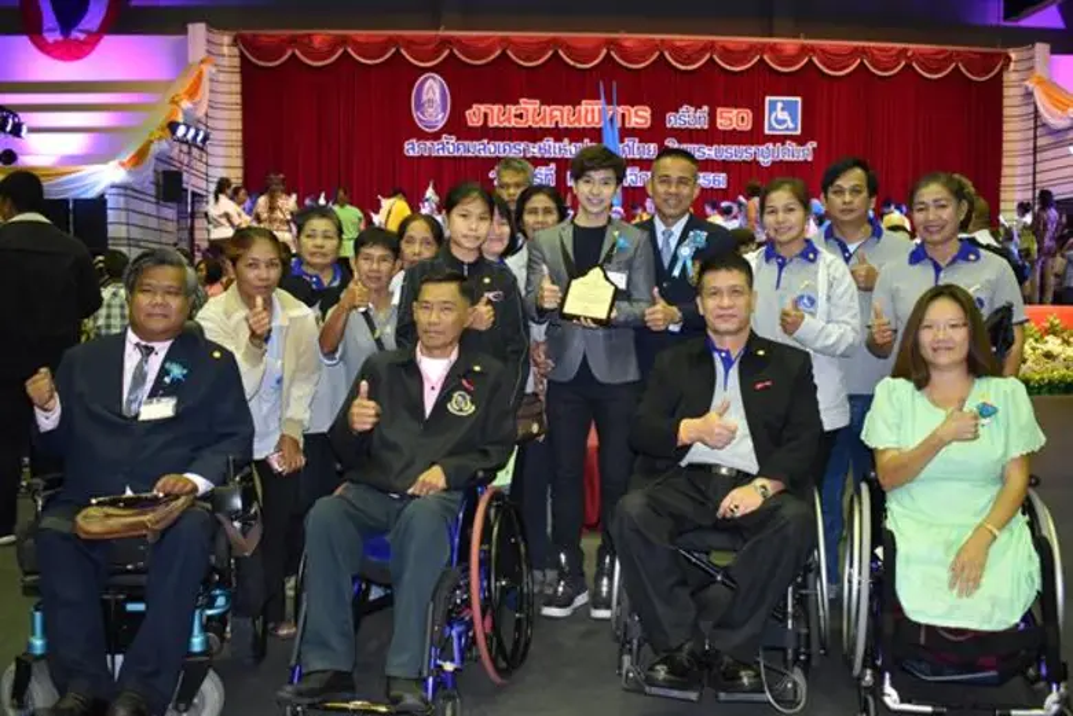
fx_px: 984
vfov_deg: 40.0
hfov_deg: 57.2
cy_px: 358
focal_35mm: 33
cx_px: 536
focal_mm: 22
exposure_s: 1/60
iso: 800
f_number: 3.8
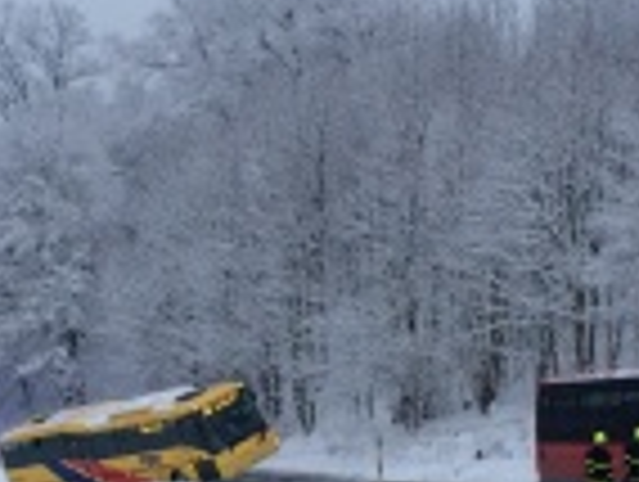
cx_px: 324
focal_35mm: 102
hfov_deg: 19.2
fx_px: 1886
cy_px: 430
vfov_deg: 14.4
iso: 64
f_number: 2.2
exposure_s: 1/33
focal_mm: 4.15
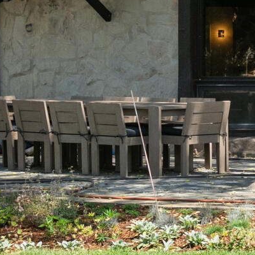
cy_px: -67
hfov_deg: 7.8
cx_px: 683
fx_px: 1700
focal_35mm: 204
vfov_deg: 8.5
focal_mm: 32
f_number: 7.1
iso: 400
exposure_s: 1/160
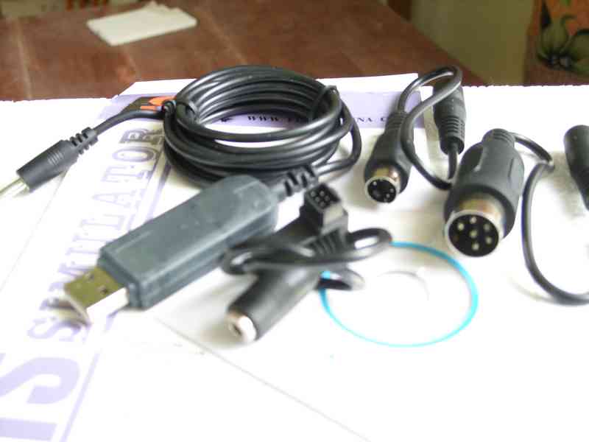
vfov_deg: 30.3
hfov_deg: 39.7
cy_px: 221
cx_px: 294
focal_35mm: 48
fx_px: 817
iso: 50
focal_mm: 9.87
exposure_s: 1/2
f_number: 3
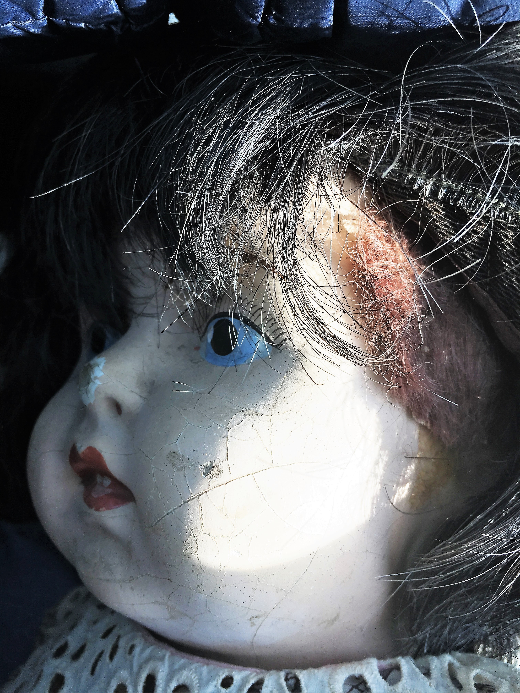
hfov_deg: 48.2
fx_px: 581
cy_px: 346
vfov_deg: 61.7
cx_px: 260
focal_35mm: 29
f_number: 2.2
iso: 25
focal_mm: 4.15
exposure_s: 1/180
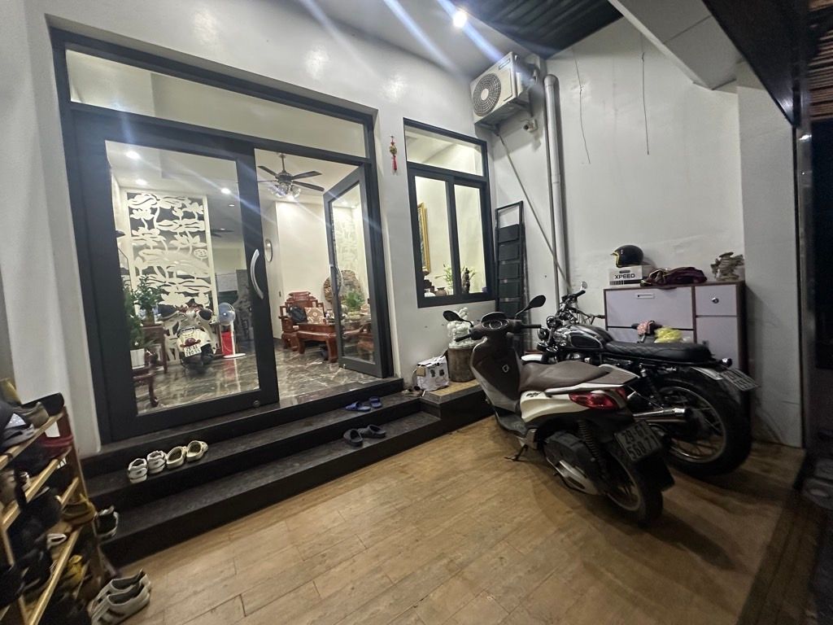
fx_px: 337
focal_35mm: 14
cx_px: 416
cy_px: 312
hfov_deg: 102.1
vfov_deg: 85.7
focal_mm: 2.22
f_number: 2.2
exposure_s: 1/50
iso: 500
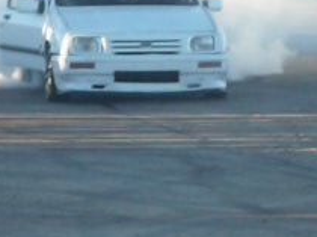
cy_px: 98
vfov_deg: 4.9
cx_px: 187
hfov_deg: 6.5
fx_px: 2790
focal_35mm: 305
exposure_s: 1/40
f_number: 14
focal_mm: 16.5
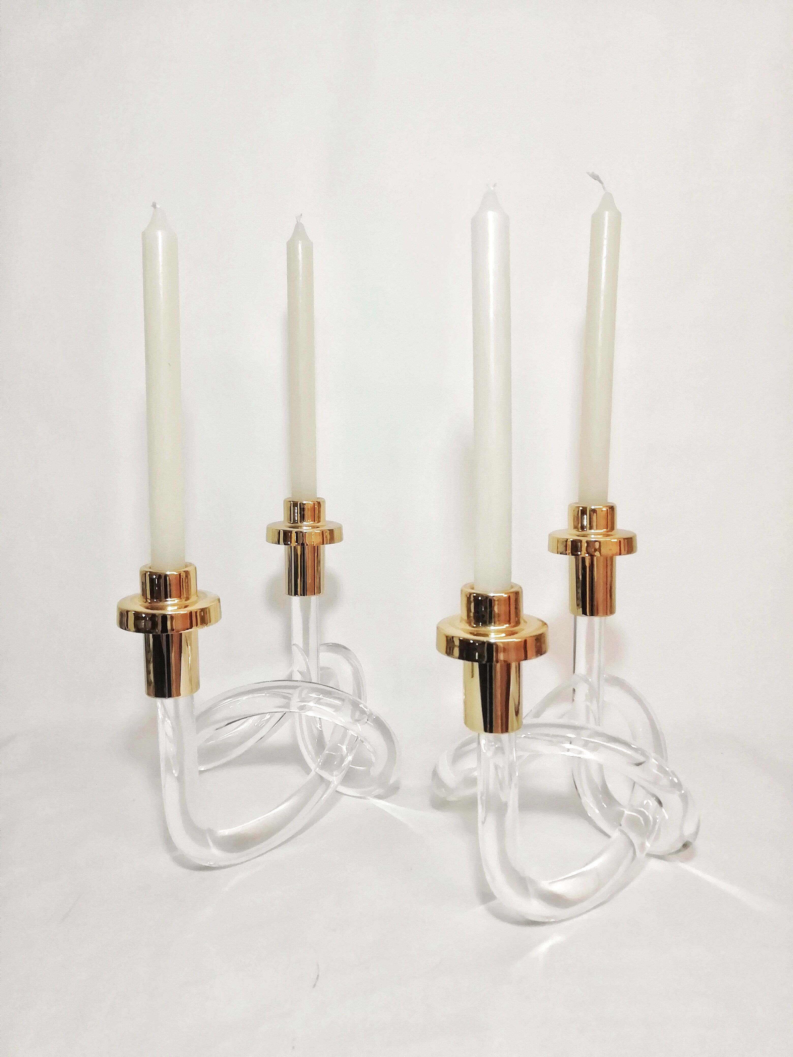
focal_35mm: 26
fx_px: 794
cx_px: 396
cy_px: 528
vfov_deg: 67.3
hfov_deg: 53.1
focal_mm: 3.46
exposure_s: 1/50
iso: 100
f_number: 2.2
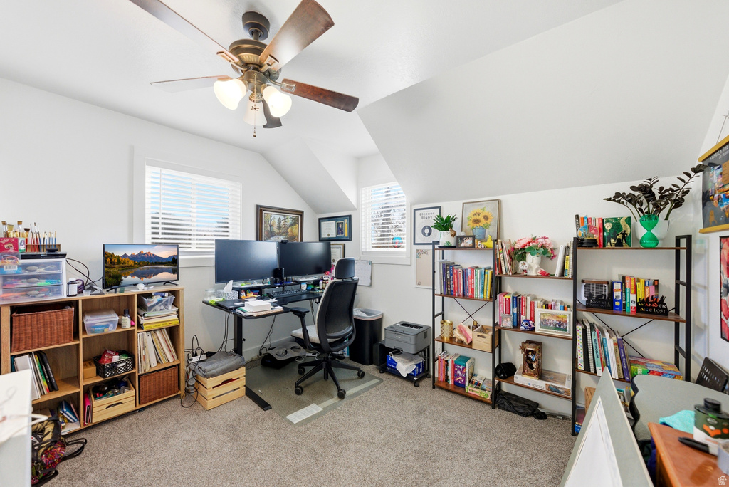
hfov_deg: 108.3
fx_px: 263
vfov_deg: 85.5
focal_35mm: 13
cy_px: 244
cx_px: 364
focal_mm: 13
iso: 3200
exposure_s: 1/6400
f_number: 4
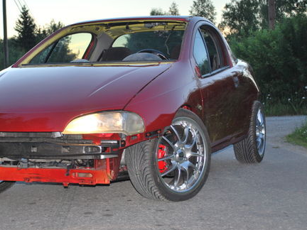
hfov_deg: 25.3
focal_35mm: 77
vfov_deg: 19.1
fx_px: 683
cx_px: 124
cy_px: 102
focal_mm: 36
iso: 220
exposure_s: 1/60
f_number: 5.3
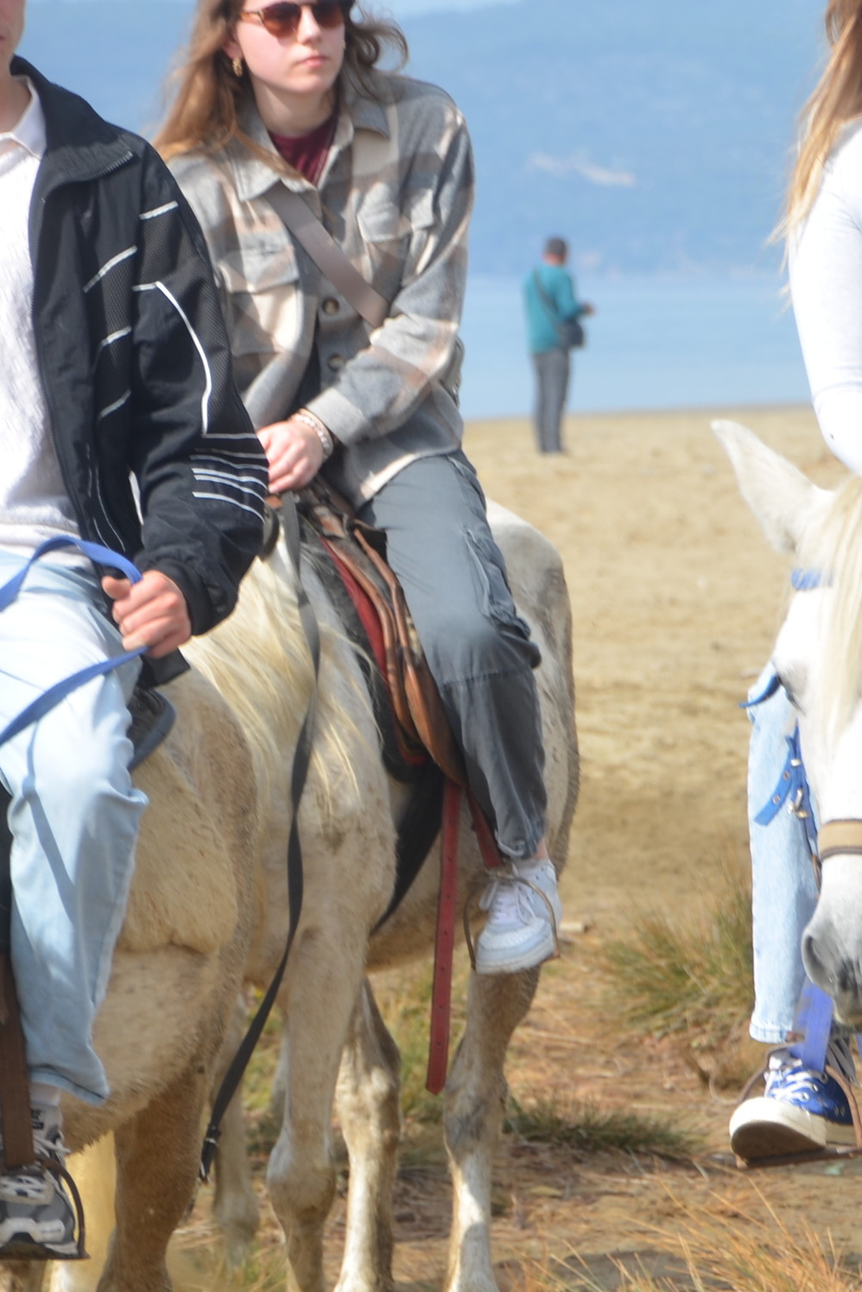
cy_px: 462
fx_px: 11313
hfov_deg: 4.4
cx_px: 984
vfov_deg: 6.5
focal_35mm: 315
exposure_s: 1/250
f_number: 8
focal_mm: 105
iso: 100
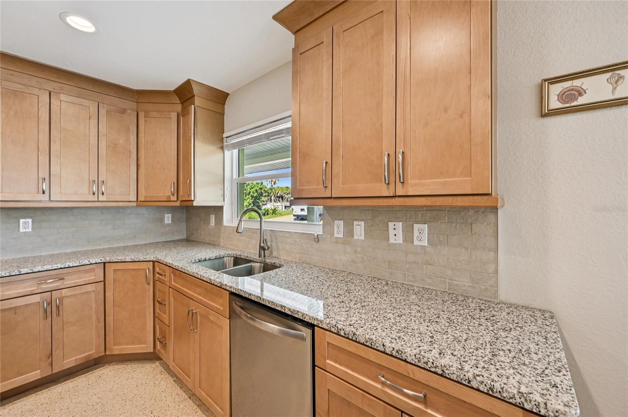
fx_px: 244
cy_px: 208
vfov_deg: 81.1
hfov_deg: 104.3
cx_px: 314
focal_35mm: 14
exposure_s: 1/60
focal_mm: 14
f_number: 8
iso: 400
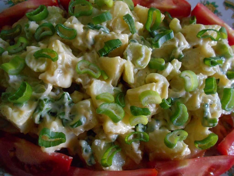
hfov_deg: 67.3
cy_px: 88
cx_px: 117
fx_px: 176
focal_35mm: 26
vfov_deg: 53.1
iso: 800
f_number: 3.2
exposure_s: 1/125
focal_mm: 4.6
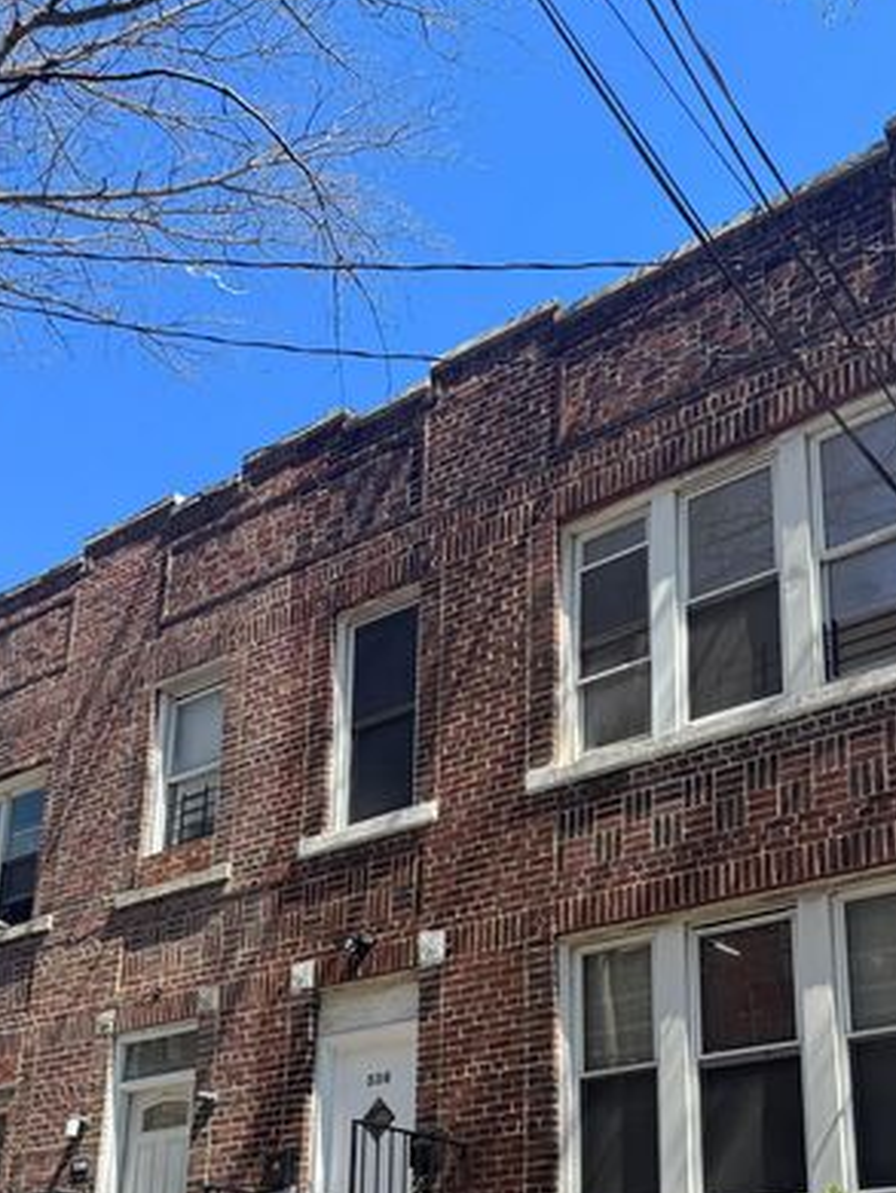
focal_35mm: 41
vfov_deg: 43.3
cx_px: 584
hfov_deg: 34.9
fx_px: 1413
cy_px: 977
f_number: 1.78
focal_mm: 6.76
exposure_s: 1/1172
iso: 80
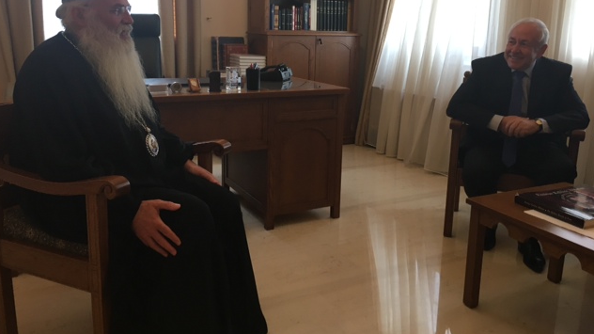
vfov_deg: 36.5
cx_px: 296
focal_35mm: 32
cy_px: 134
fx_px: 504
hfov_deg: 61.0
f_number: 2.2
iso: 100
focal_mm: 4.15
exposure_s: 1/33
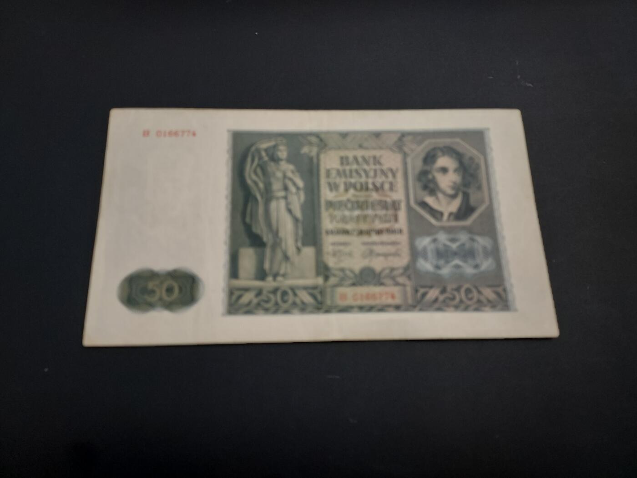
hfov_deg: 71.6
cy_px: 239
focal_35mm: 24
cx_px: 318
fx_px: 442
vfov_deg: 56.8
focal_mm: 4.6
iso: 125
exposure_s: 1/60
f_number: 1.8
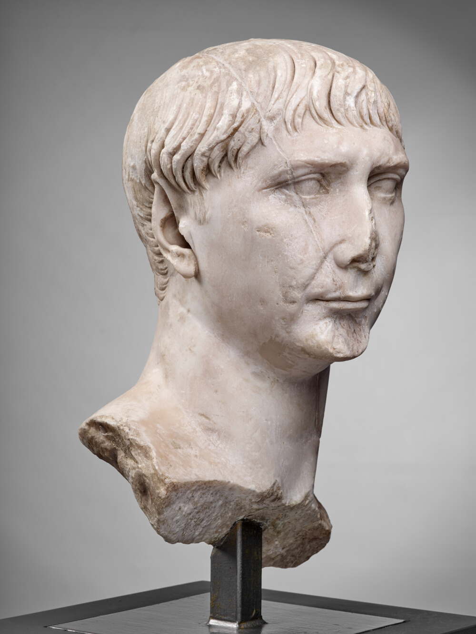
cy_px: 317
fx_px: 1155
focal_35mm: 63
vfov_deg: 30.7
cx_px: 238
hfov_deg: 23.3
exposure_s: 1/125
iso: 200
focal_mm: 80
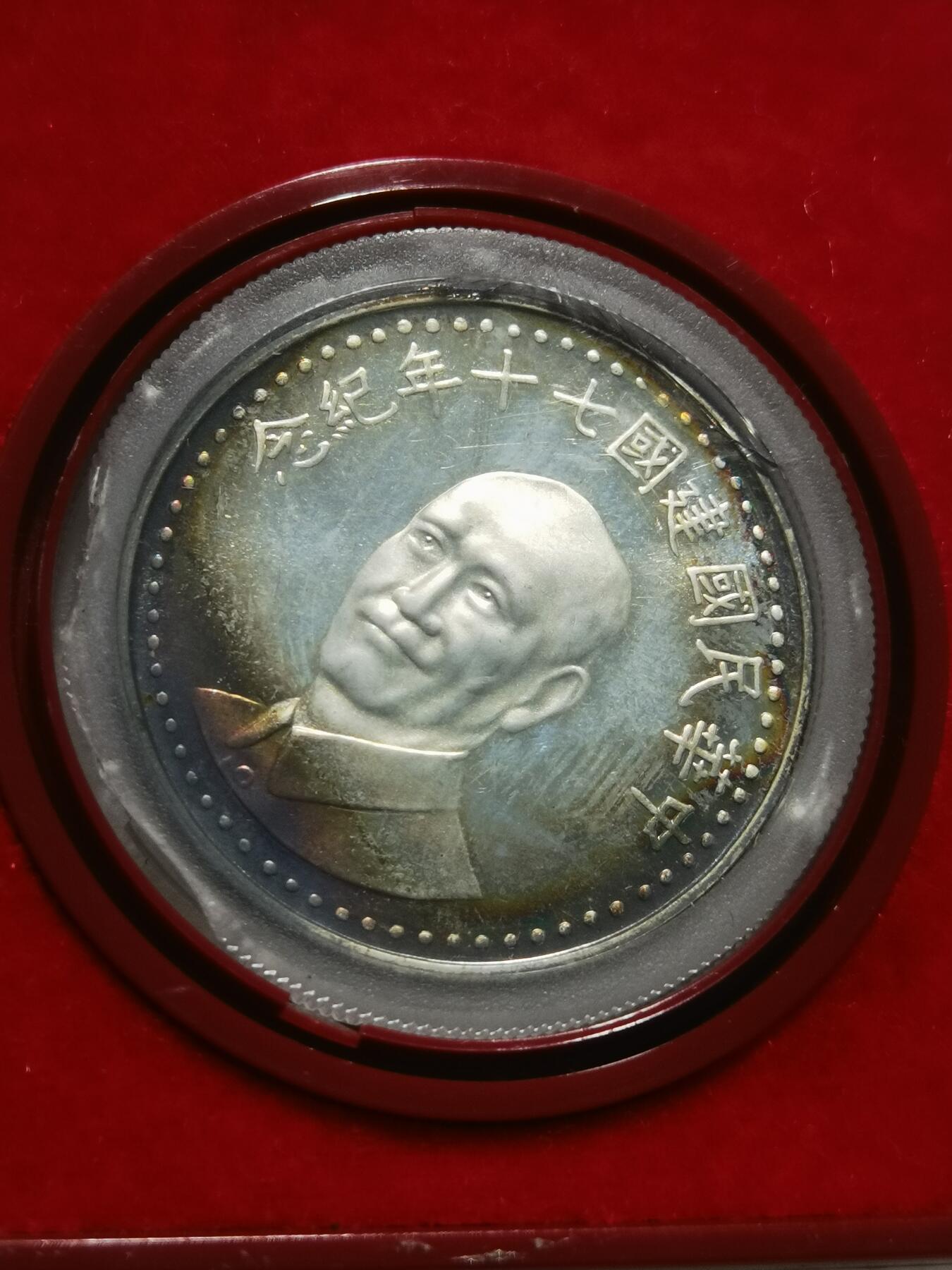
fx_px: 2347
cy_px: 635
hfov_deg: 22.9
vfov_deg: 30.3
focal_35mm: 64
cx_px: 476
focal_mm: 6.67
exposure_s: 1/100
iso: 80
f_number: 1.9
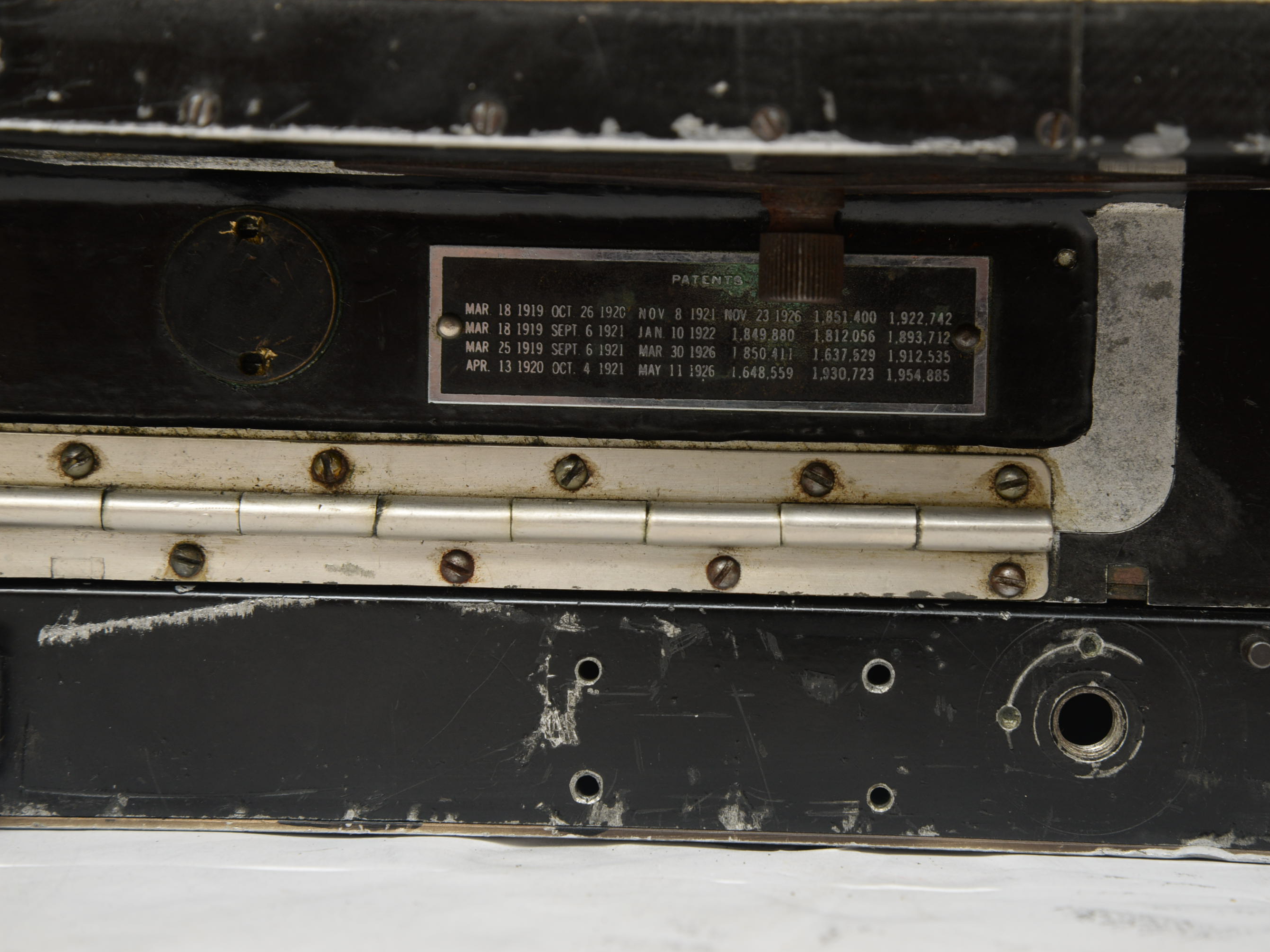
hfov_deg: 21.3
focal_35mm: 92
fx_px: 3375
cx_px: 714
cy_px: 476
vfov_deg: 16.1
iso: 400
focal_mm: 85
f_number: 11
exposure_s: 1/125
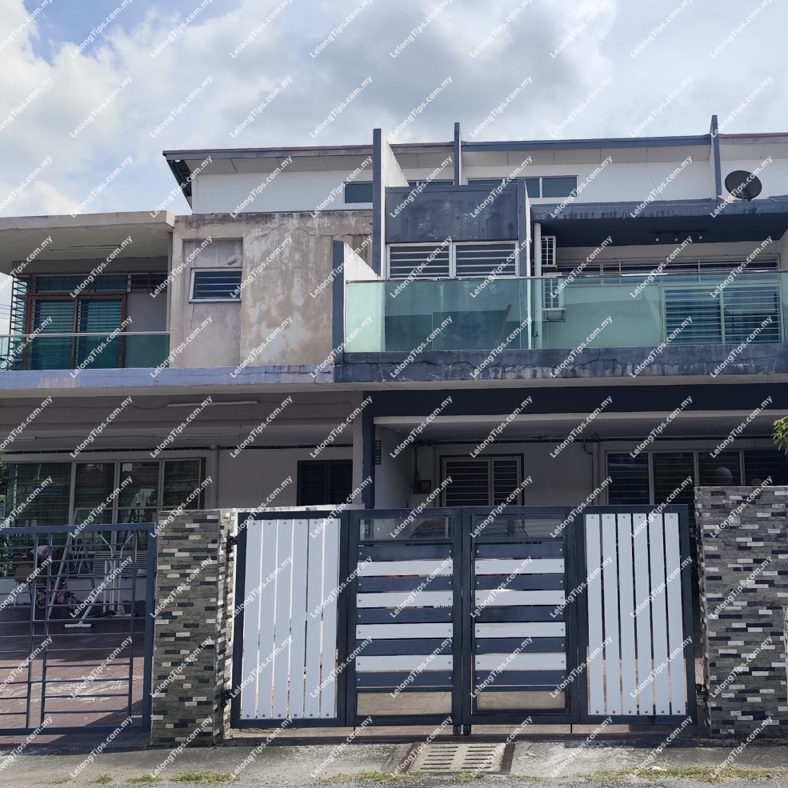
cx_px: 523
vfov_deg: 57.3
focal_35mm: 28
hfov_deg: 56.1
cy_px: 393
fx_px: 721
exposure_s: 1/1301
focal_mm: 6.14
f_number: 1.65
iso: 50
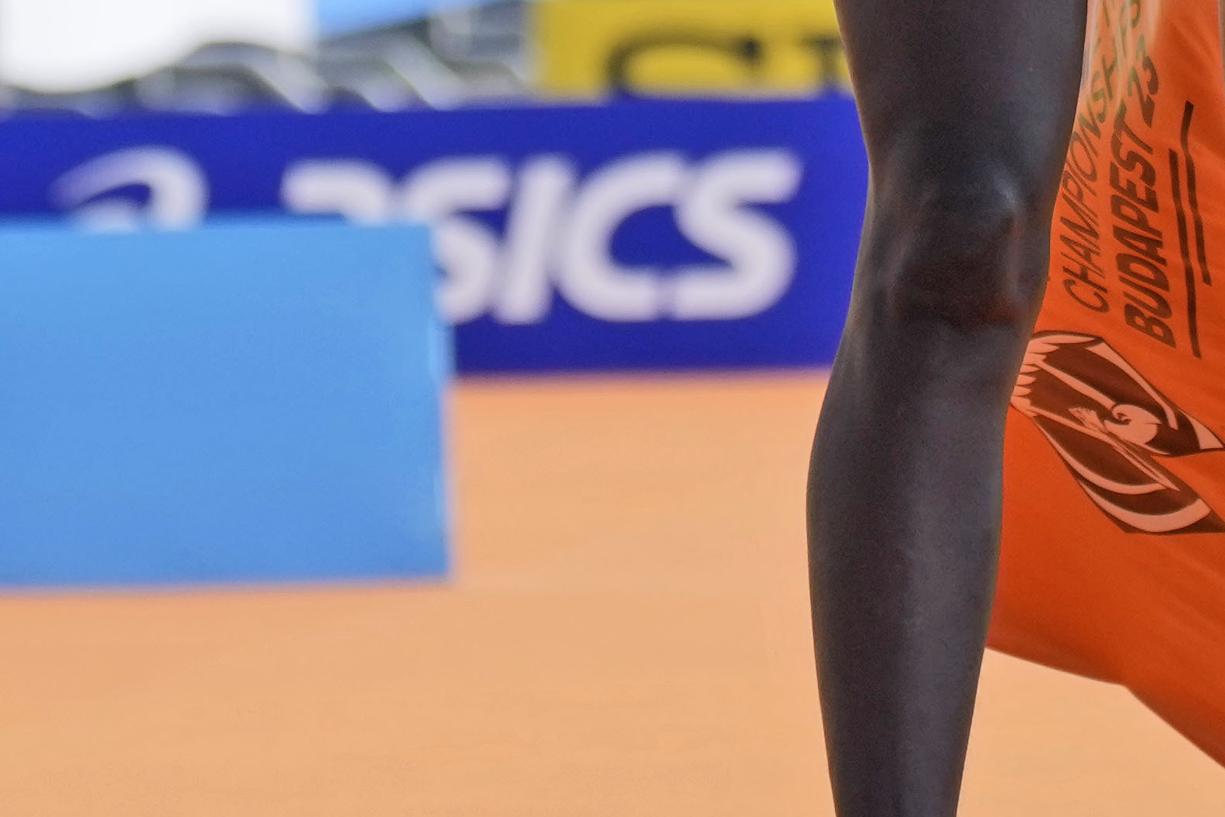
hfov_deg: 2.3
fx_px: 29880
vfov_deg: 1.6
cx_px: 845
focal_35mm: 878
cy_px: -723
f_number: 5.6
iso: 400
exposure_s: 1/2500
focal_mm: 160
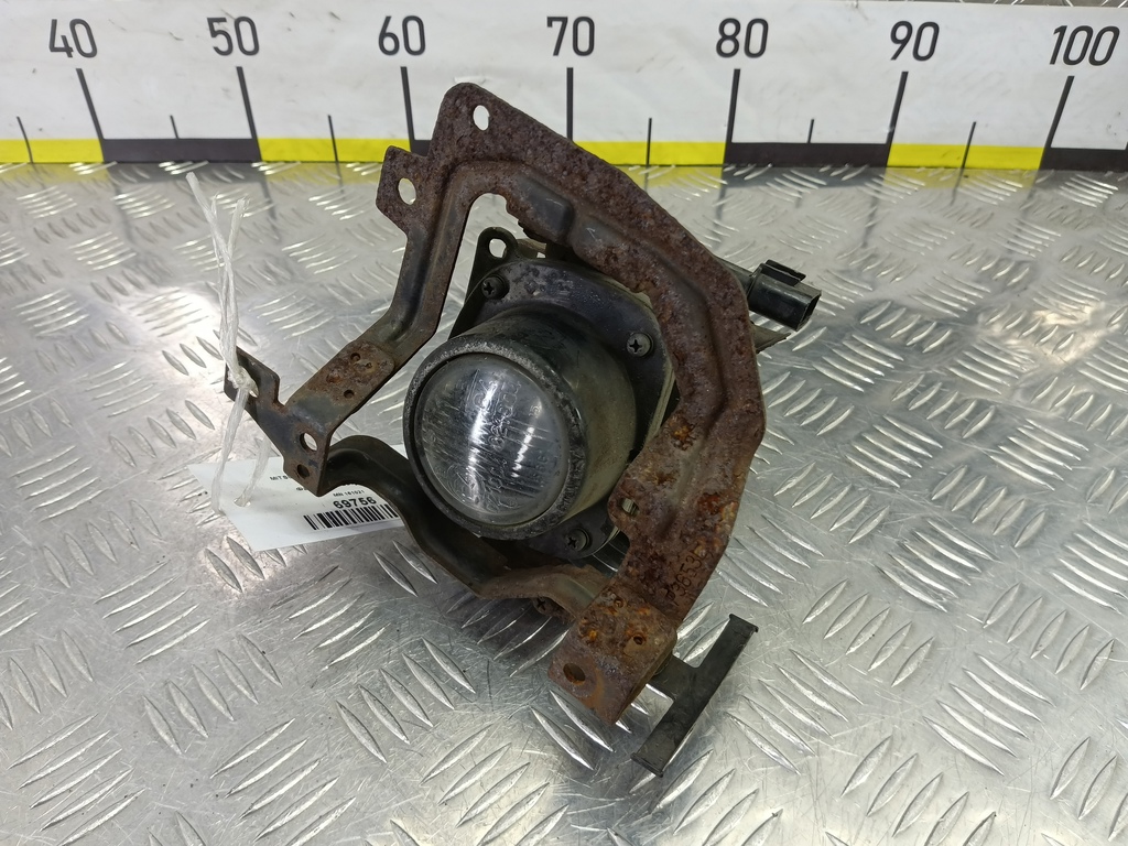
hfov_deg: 73.9
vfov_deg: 58.9
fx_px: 749
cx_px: 564
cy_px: 423
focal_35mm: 23
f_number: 1.6
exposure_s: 1/50
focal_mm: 4.11
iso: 156
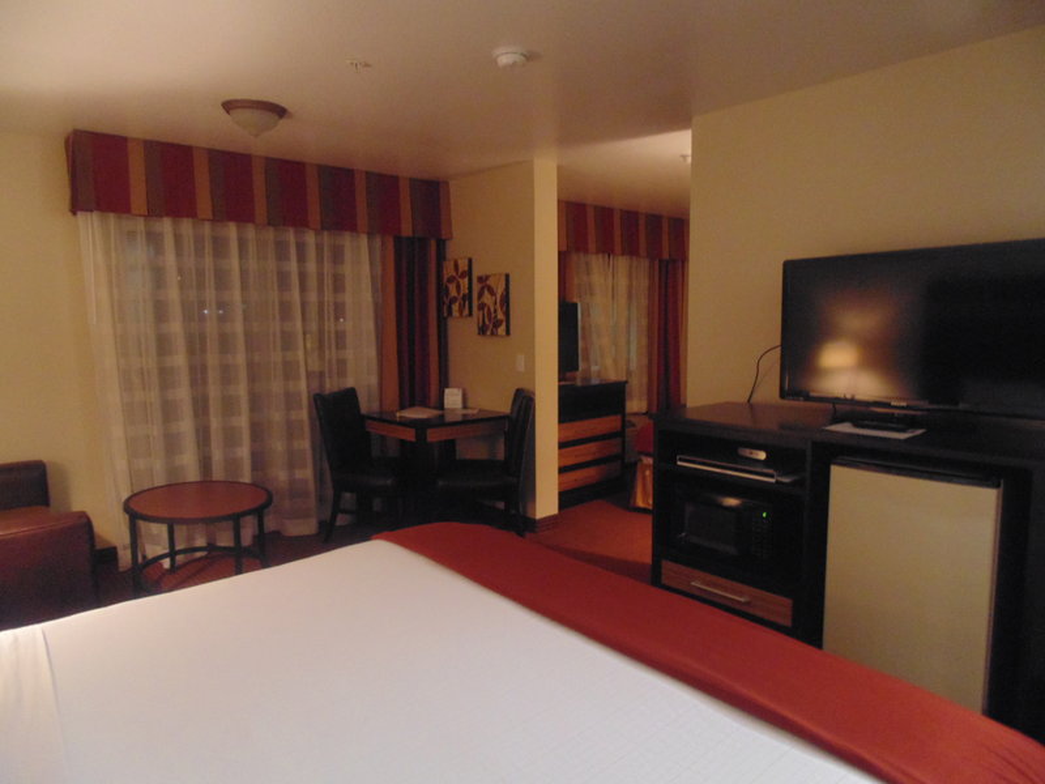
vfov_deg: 61.1
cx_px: 522
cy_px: 392
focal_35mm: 22
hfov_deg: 76.4
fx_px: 664
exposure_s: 1/8
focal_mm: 4
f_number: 3.1
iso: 400
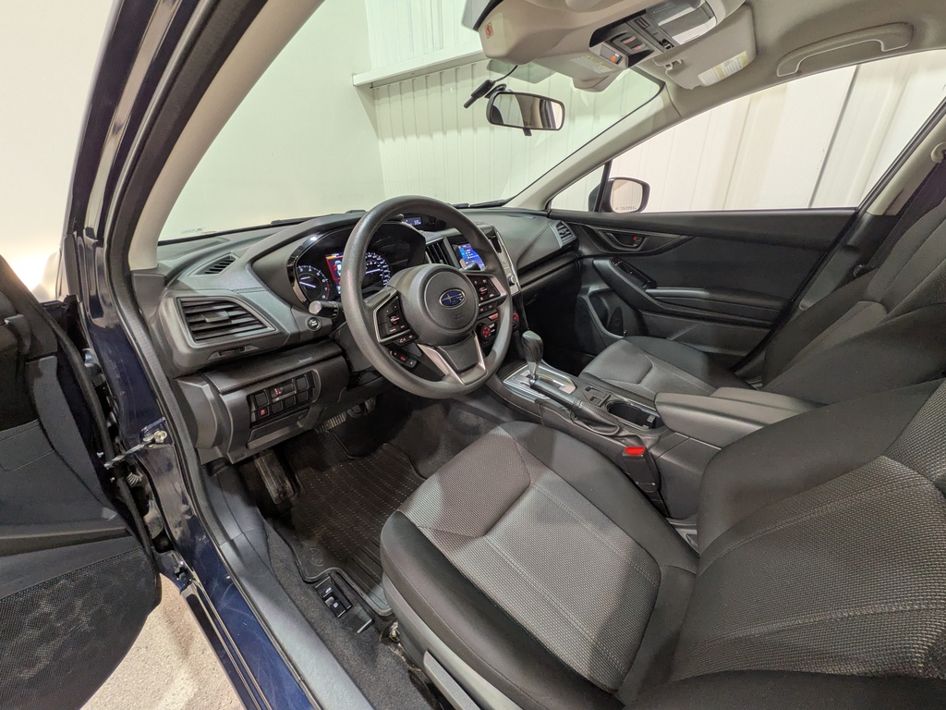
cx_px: 473
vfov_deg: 85.7
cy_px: 355
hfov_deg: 102.1
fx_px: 383
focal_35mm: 14
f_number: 2.2
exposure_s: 1/40
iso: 90
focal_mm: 1.83
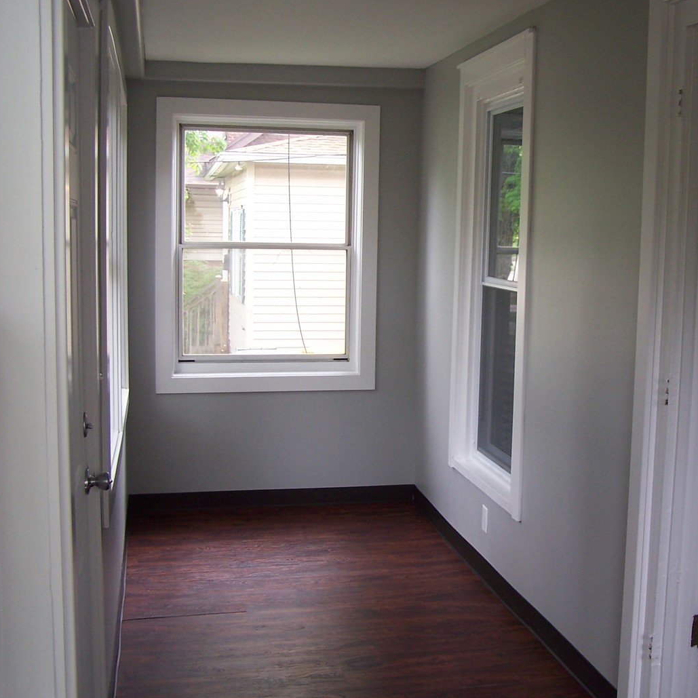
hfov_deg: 35.7
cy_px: 354
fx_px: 1072
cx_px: 469
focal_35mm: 47
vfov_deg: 36.1
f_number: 2.8
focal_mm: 6.3
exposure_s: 1/45
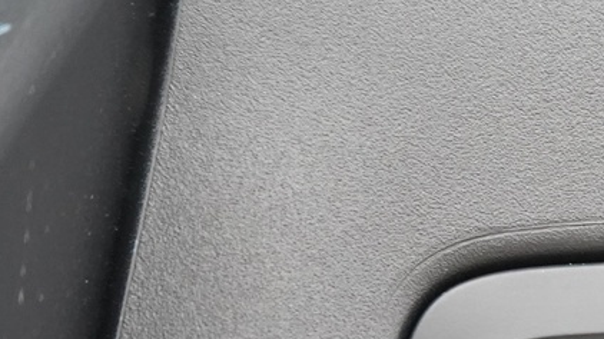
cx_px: 883
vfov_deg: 7.2
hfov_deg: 12.5
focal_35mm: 165
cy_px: 509
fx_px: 2642
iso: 4000
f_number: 4.5
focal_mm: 41
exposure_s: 1/60
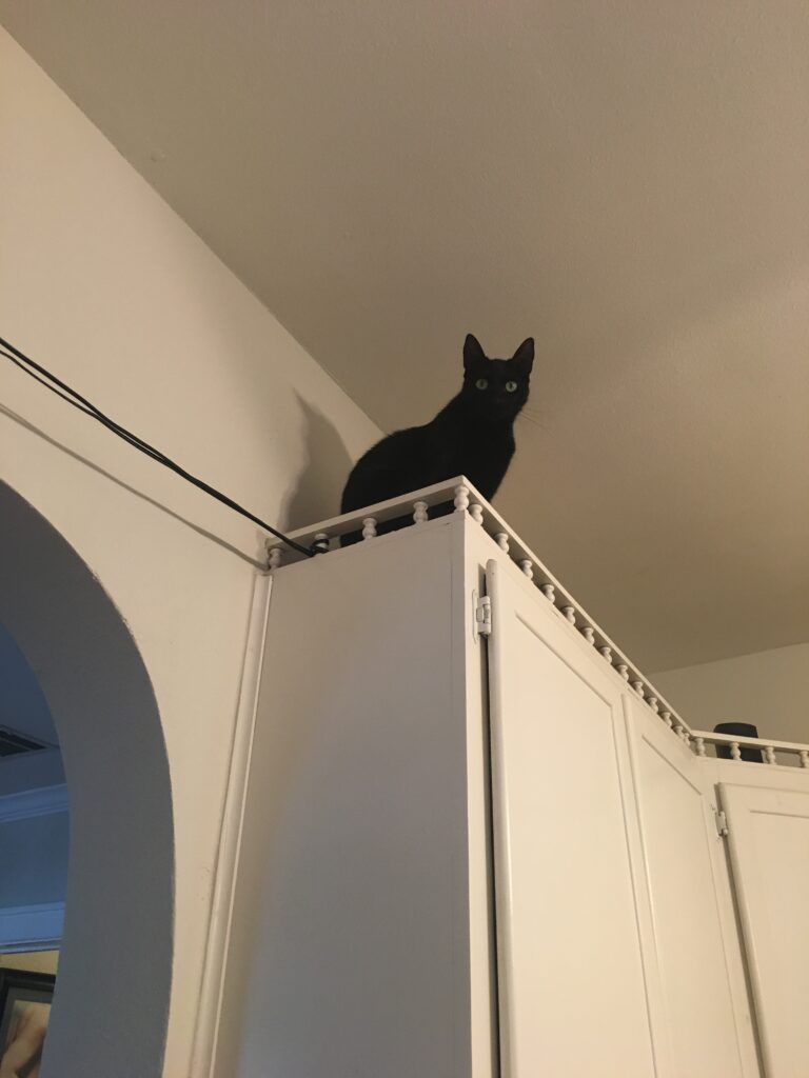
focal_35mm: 29
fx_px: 904
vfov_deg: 61.7
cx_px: 404
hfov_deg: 48.2
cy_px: 539
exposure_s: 1/30
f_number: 2.2
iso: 100
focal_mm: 4.15
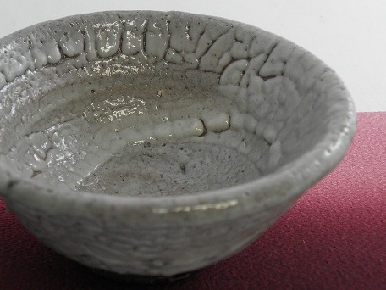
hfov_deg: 29.3
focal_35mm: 66
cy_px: 137
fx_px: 736
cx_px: 147
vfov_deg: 22.3
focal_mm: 8.53
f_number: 3.4
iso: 125
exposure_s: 1/20
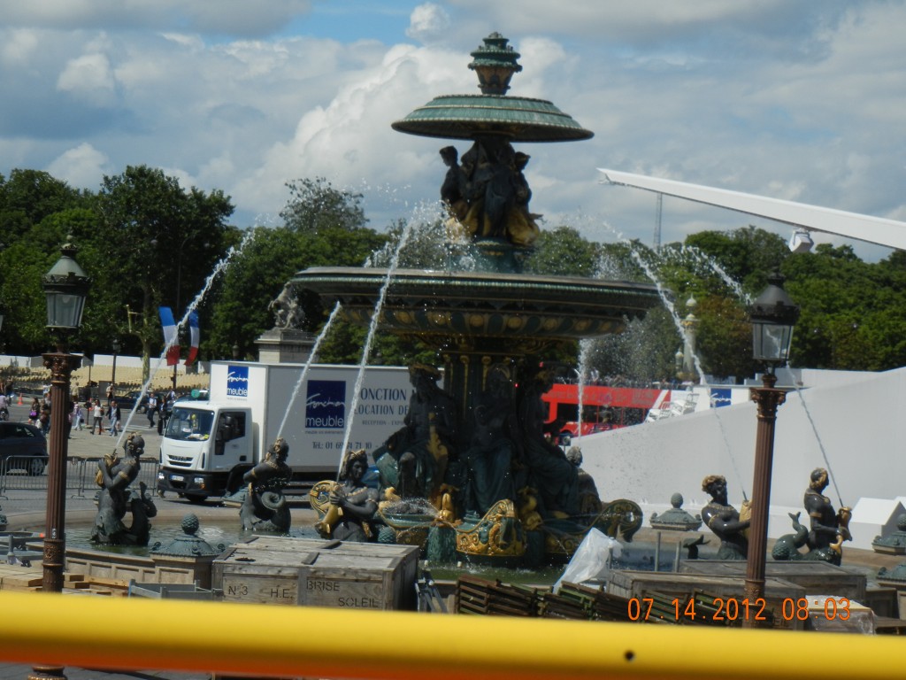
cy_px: 340
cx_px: 453
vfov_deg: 14.5
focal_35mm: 102
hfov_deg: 19.3
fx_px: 2670
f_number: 9
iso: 160
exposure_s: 1/466
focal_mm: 18.3
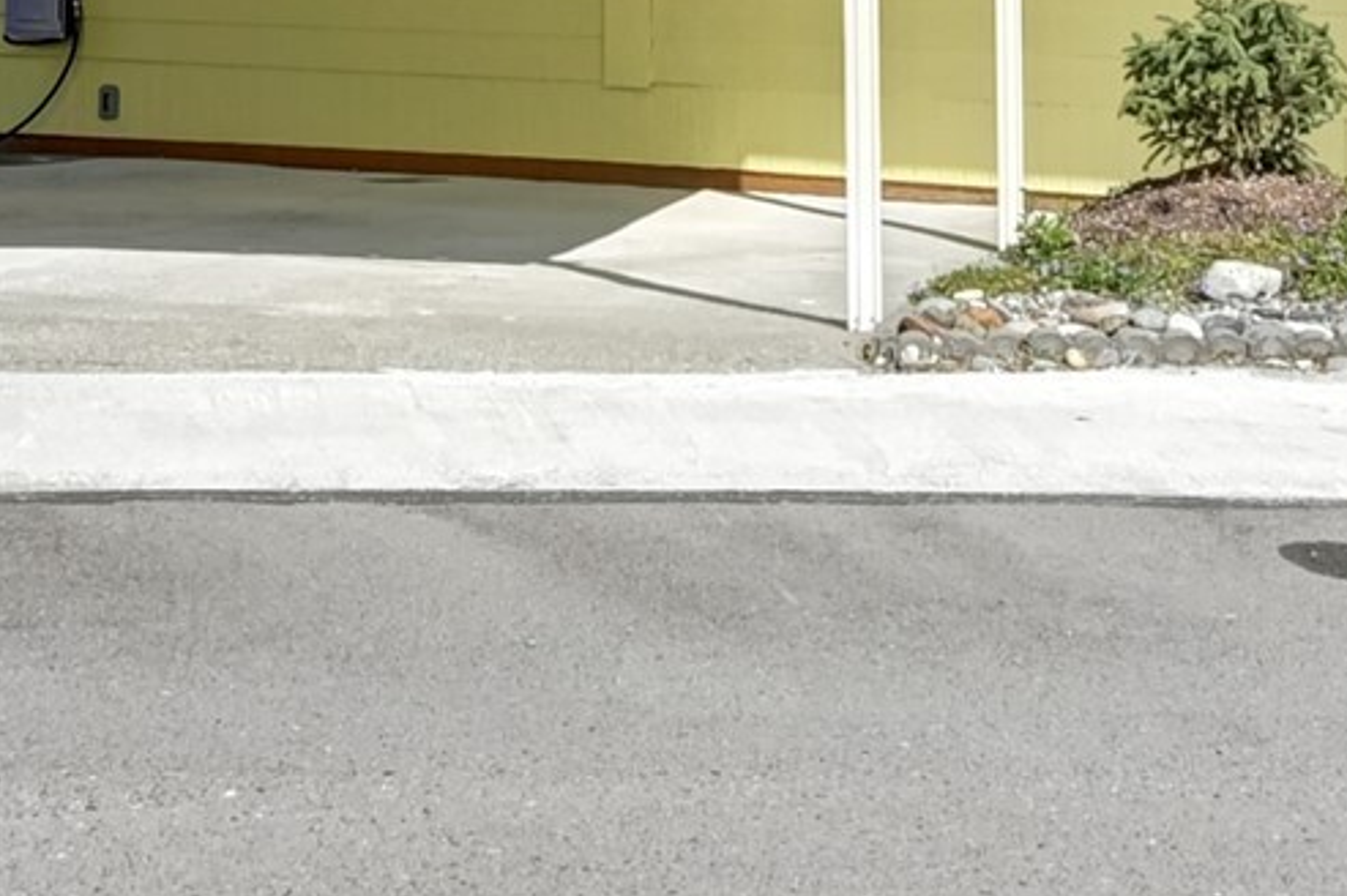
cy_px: -455
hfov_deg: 32.0
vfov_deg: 19.1
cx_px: 384
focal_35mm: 62
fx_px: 2318
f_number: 11
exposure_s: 1/50
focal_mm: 12
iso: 320
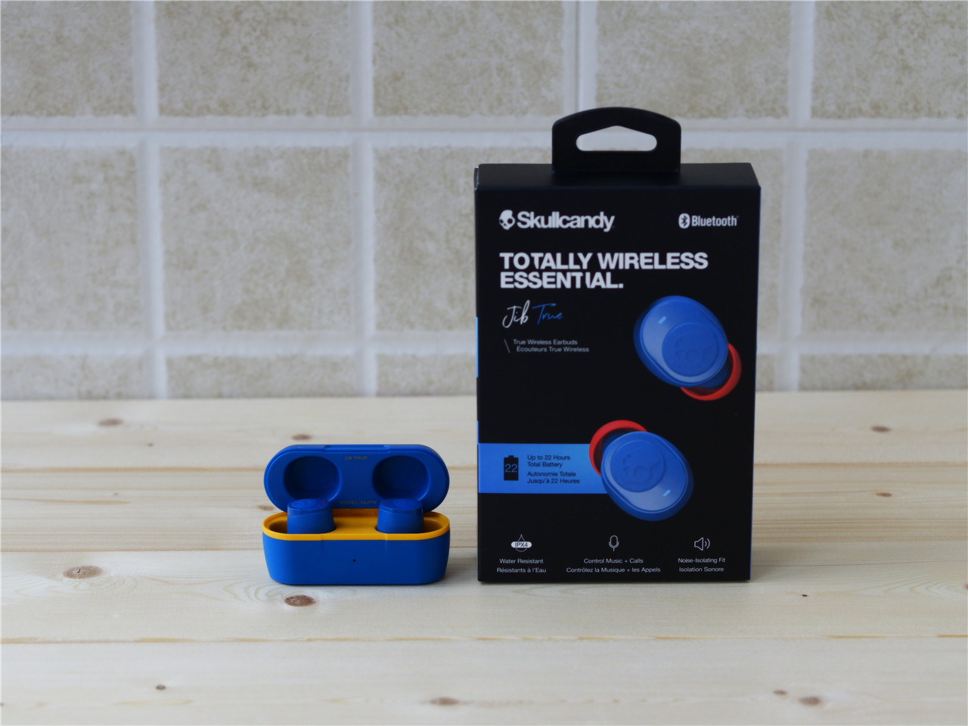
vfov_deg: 17.2
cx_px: 484
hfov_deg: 22.8
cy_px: 363
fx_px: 2405
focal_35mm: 86
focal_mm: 43
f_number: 3.5
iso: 200
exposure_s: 1/160
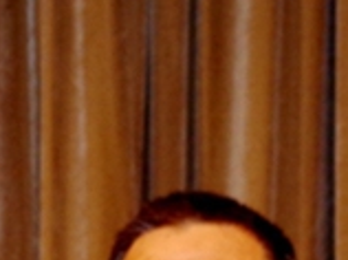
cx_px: 229
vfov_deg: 5.9
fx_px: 2509
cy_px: 354
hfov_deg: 7.9
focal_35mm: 250
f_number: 5.6
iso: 800
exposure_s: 1/30
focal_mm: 55
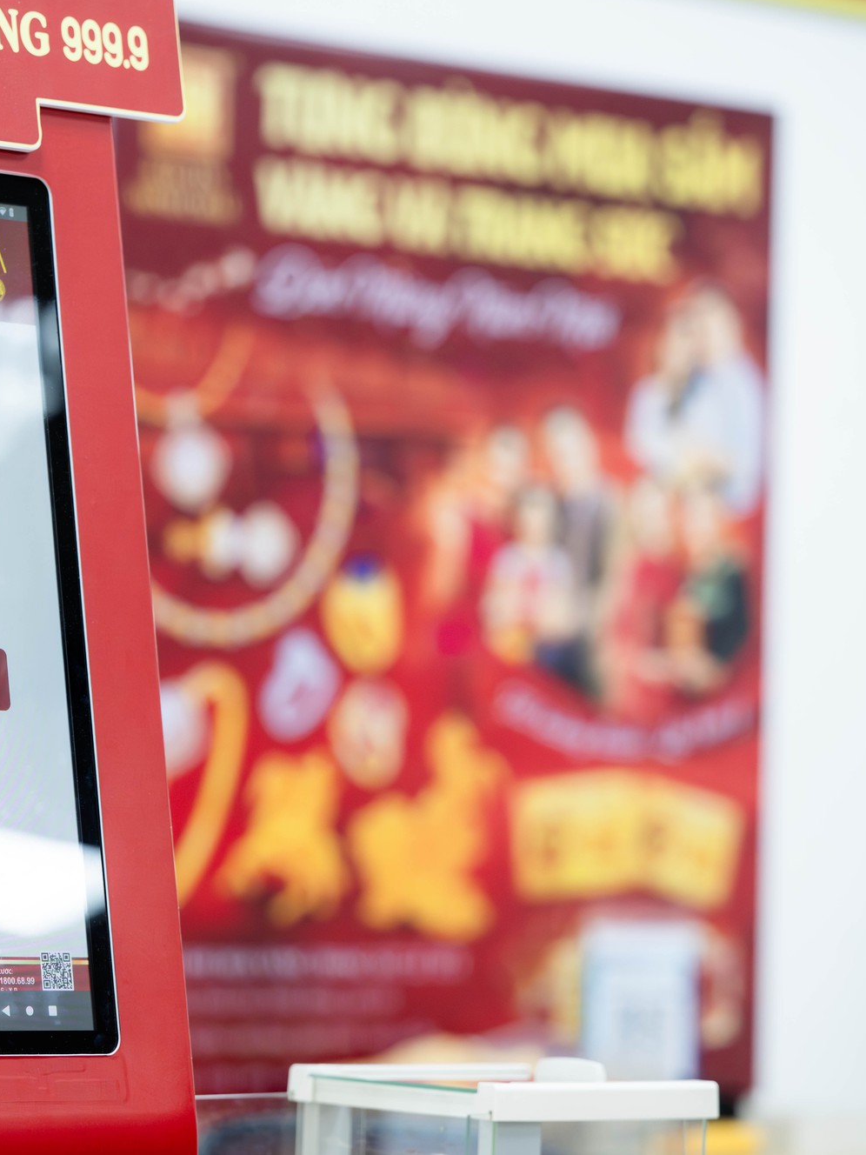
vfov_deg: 13.0
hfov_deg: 9.7
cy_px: 576
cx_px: 140
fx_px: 5070
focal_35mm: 152
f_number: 3.5
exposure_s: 1/250
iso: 2000
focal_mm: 105
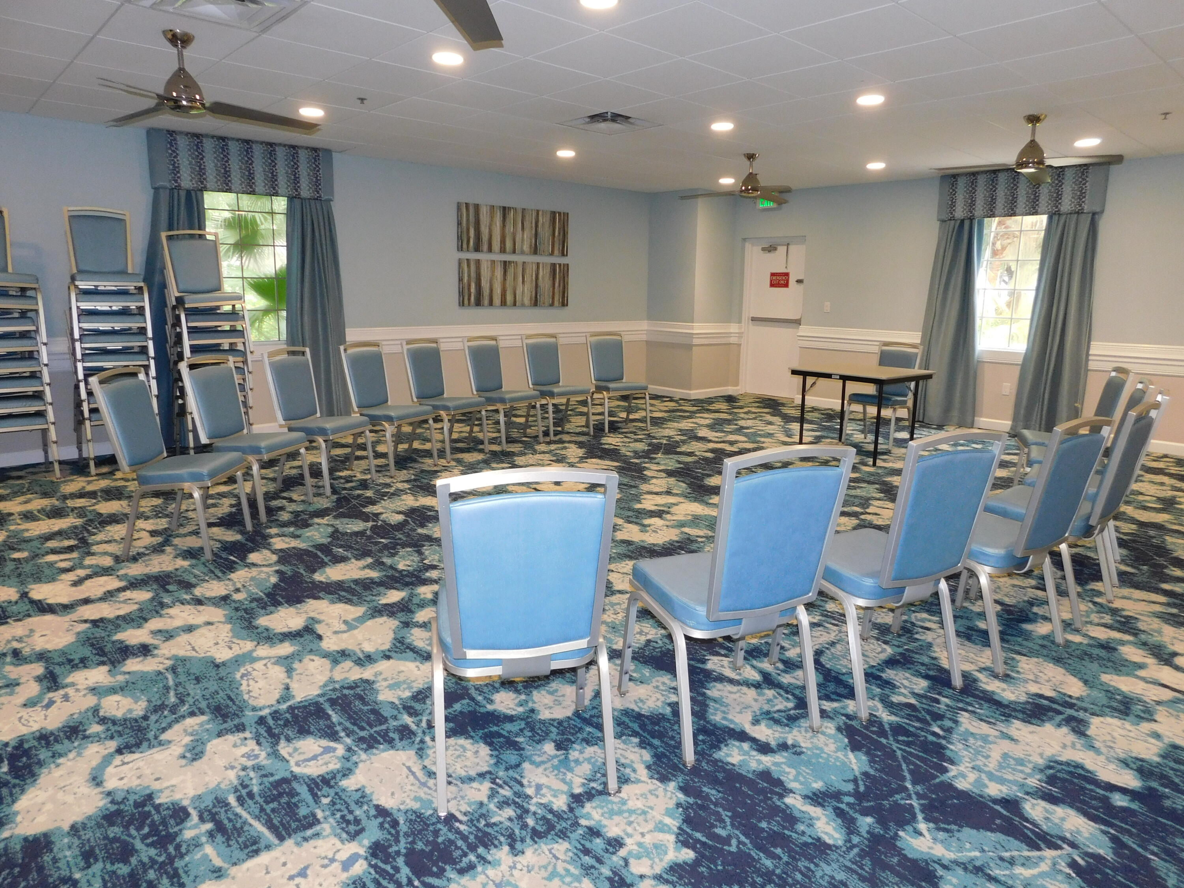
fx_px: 787
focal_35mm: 23
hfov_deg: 73.9
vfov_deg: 58.9
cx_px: 592
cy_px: 444
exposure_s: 1/30
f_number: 3
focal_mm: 4
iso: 200
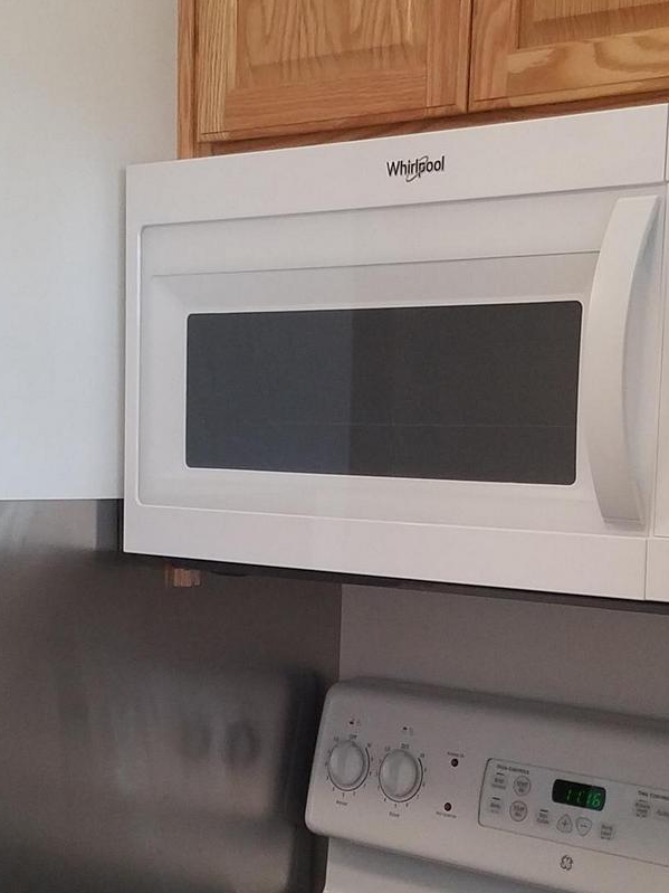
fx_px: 1289
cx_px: 333
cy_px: 570
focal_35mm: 50
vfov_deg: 37.9
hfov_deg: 29.1
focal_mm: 4.2
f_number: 1.7
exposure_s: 1/40
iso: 160
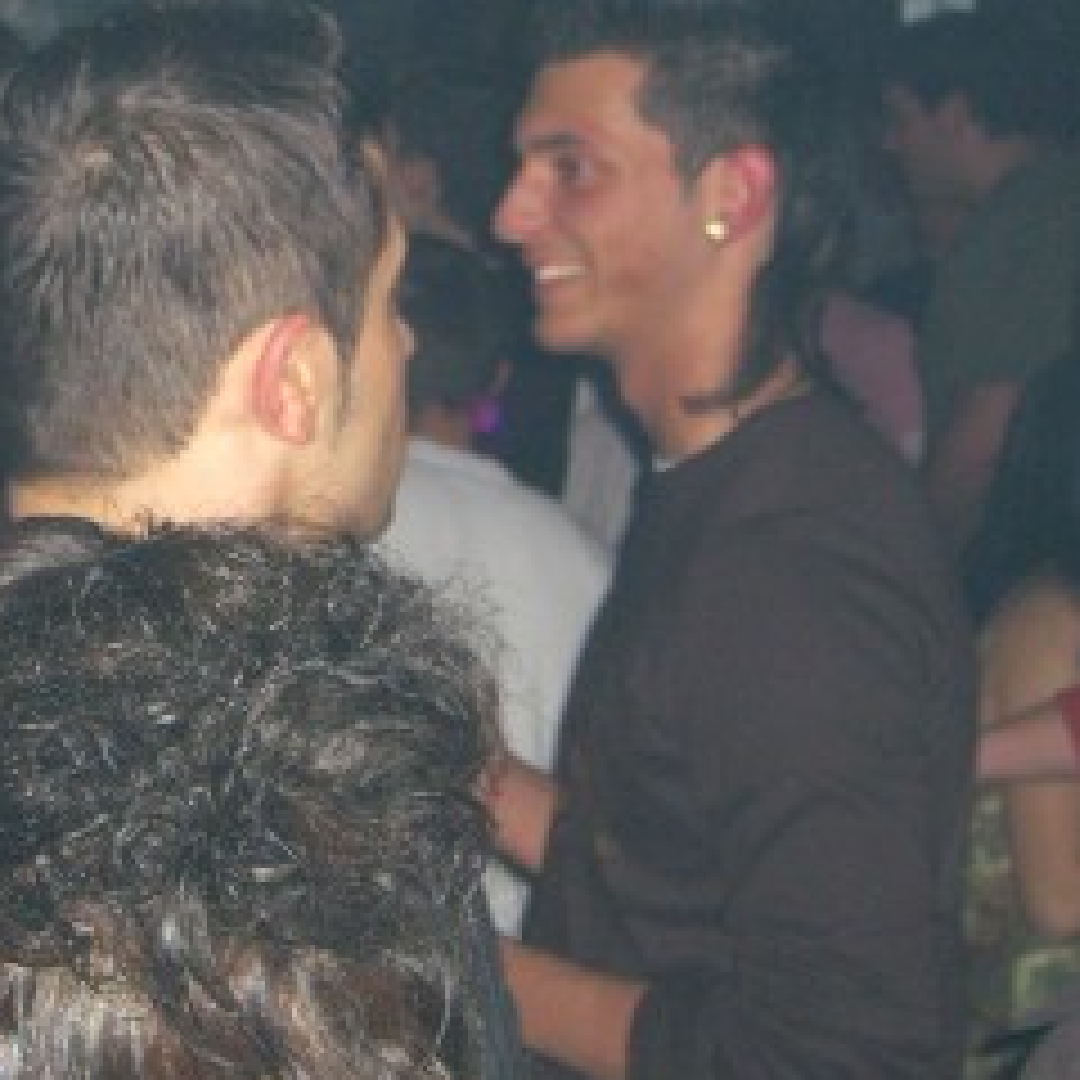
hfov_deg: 13.7
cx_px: 144
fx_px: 4448
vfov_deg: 13.8
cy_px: 220
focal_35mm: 126
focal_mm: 11.8
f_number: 3.6
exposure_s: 1/60
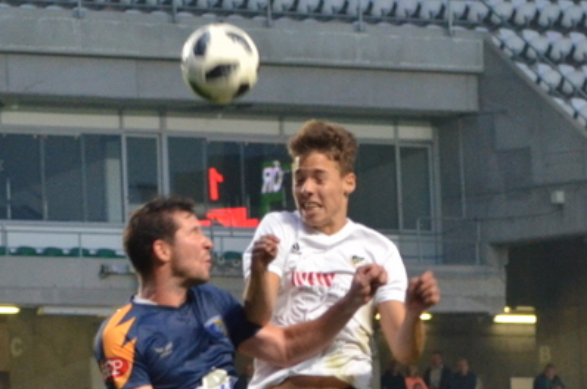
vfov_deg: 3.0
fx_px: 7505
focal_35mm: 461
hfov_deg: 4.5
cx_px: 233
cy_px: 506
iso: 1600
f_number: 4.5
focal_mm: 102
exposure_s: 1/320
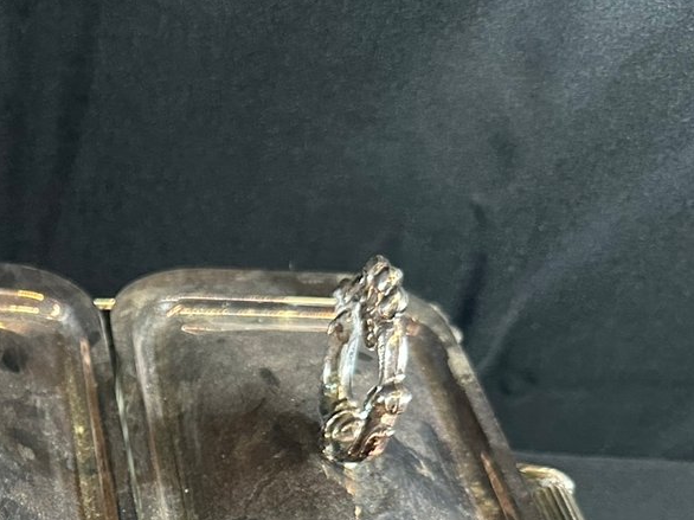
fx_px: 1243
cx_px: -75
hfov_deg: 28.3
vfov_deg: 21.5
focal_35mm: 62
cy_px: 667
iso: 500
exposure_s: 1/60
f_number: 1.78
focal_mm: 6.86
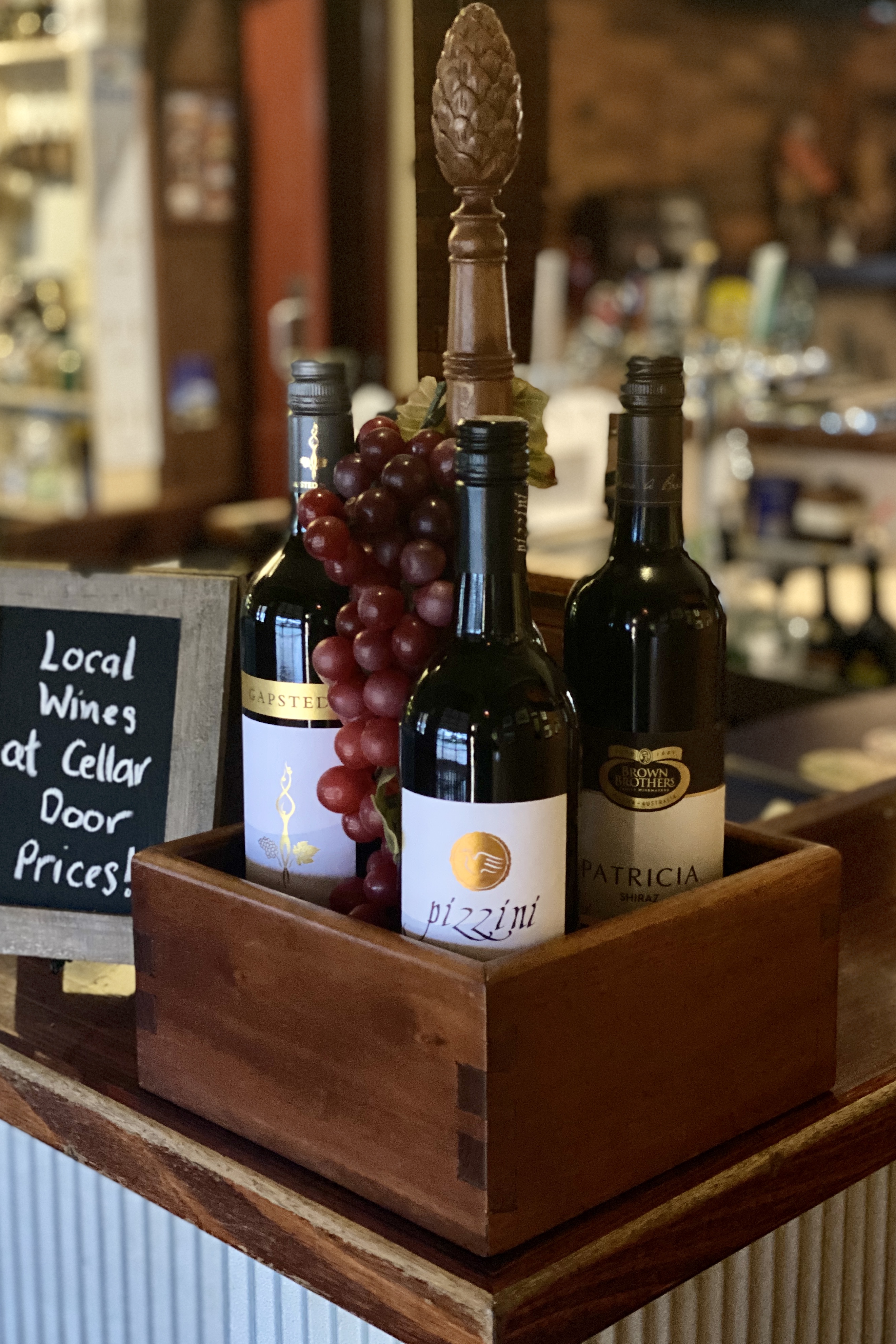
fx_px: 2053
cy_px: 665
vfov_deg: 36.2
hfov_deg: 24.6
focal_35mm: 55
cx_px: 451
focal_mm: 6
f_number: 2
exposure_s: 1/15
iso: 640
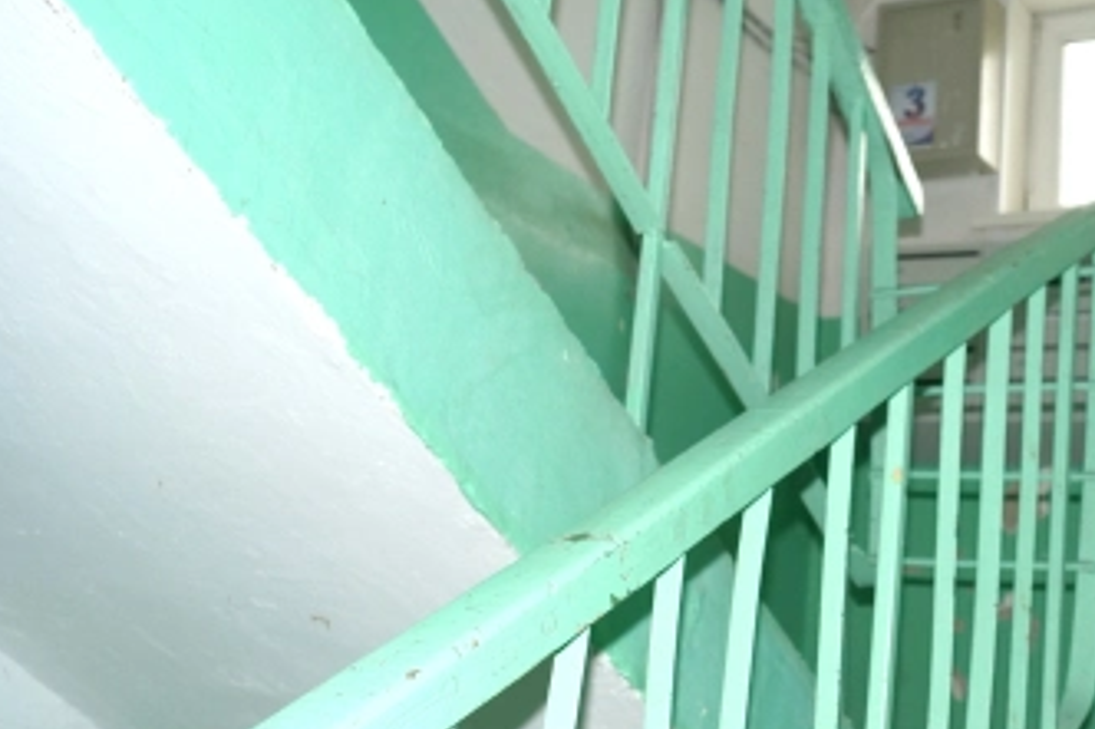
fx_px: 1611
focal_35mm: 53
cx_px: 881
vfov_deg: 25.5
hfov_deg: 36.2
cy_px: 305
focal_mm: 18
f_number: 4
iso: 400
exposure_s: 1/160
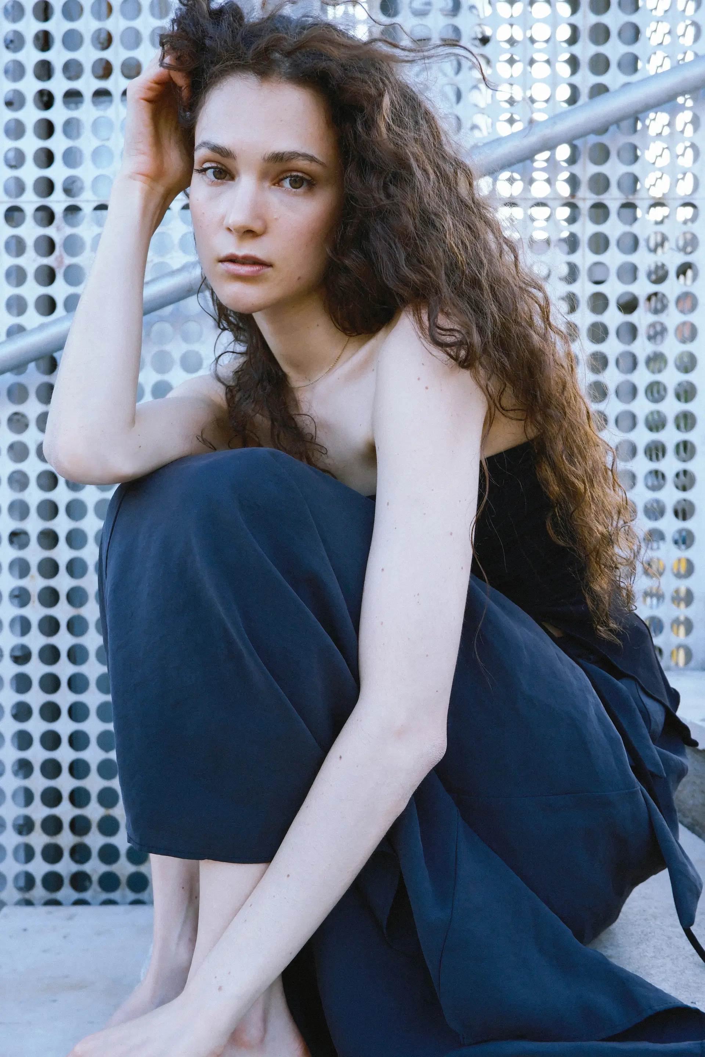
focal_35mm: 32
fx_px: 940
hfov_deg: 41.1
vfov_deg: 58.7
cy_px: 528
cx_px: 352
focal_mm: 21.5
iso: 250
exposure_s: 1/220
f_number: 4.2
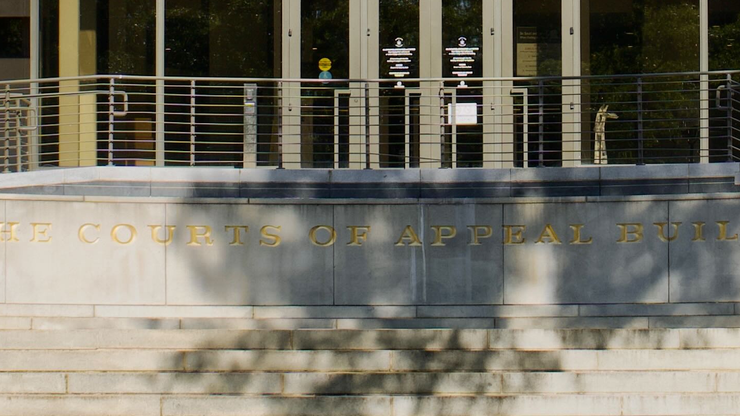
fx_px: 3806
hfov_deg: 11.1
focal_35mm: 194
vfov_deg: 6.1
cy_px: -317
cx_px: 389
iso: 160
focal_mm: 32
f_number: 8
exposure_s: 1/250
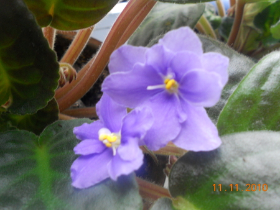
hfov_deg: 56.8
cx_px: 140
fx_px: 259
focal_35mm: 32
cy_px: 105
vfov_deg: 44.2
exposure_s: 1/30
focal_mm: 5.8
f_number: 3.5
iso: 250
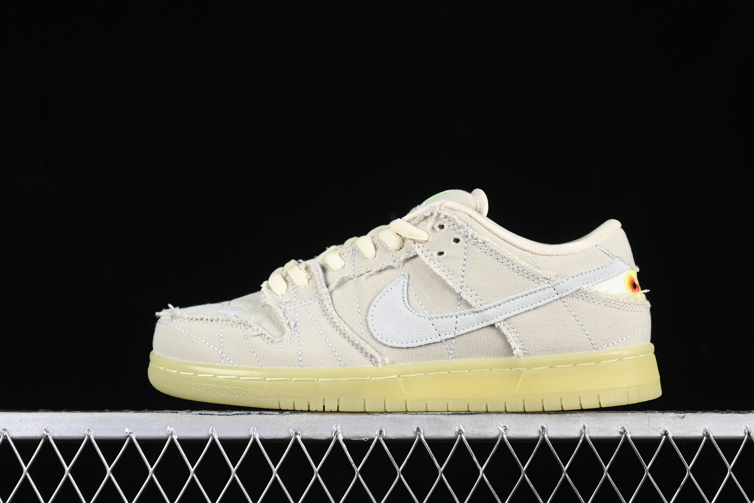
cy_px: 252
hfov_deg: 27.0
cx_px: 377
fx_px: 1571
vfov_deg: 18.2
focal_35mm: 75
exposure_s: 1/100
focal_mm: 50
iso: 160
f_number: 6.3
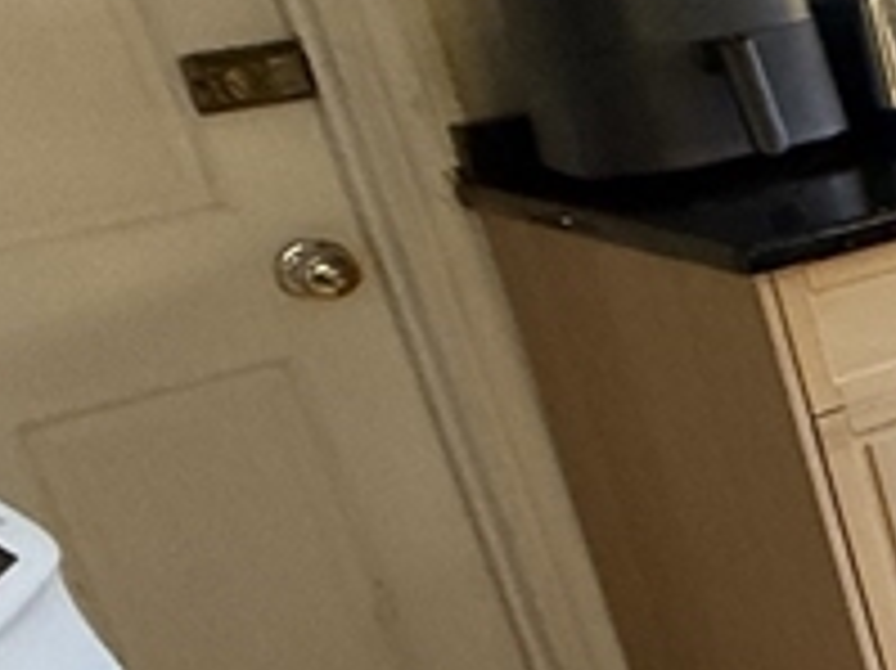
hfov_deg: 15.9
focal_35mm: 72
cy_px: 288
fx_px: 1863
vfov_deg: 20.4
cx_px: 2053
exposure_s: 1/120
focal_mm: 2.22
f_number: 2.2
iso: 500
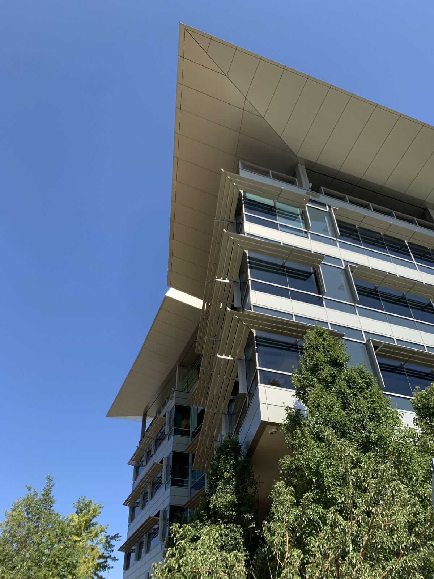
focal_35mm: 26
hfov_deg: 53.1
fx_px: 435
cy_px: 290
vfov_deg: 67.3
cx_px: 217
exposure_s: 1/1054
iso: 25
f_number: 1.8
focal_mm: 4.25
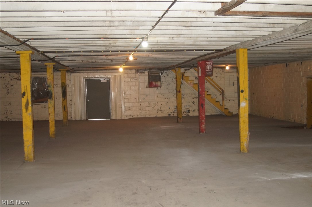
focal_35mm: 42
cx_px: 156
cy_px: 104
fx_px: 364
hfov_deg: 46.4
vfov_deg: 31.8
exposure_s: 1/60
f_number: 4
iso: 800
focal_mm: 28
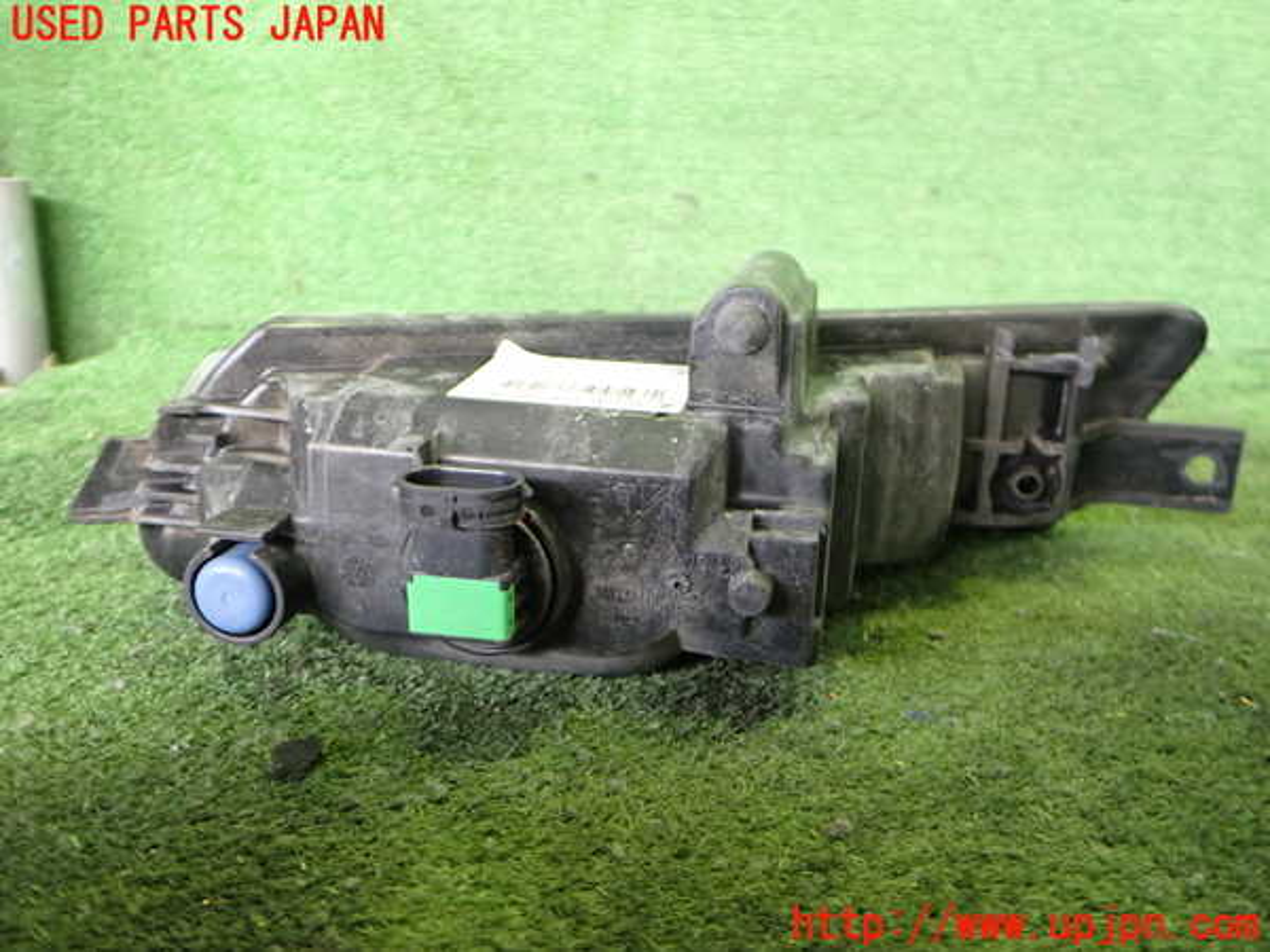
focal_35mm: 30
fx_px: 1101
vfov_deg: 46.8
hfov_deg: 60.0
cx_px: 635
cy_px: 476
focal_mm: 5.4
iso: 500
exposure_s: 1/30
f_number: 2.3
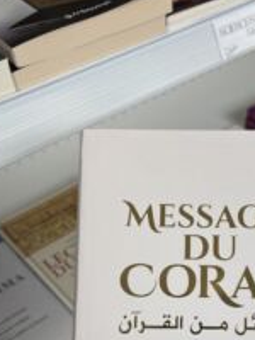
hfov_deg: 27.5
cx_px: 202
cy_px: 277
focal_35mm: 52
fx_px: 511
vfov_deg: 35.5
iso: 50
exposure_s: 1/384
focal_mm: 5.96
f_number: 1.6
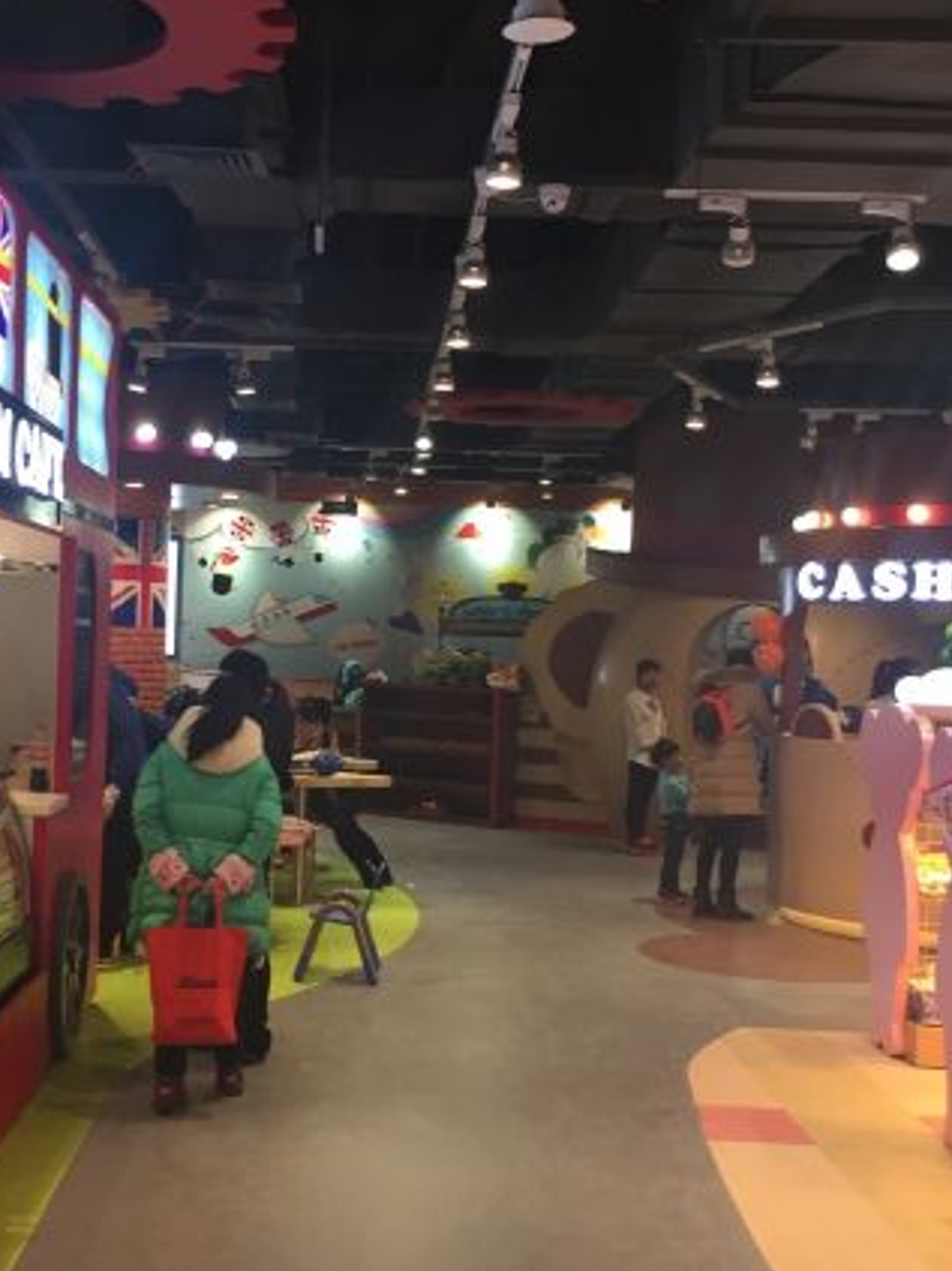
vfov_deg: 39.7
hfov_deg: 30.0
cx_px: 314
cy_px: 634
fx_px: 1761
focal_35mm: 48
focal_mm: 4.15
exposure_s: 1/30
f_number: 2.2
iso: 32
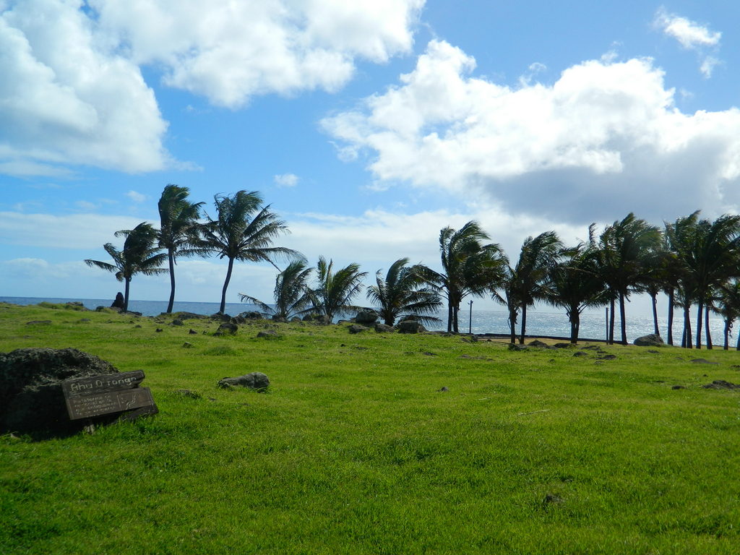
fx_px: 663
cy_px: 278
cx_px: 370
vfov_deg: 45.4
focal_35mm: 31
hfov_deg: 58.4
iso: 80
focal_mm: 5.6
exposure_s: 1/200
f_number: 9.1
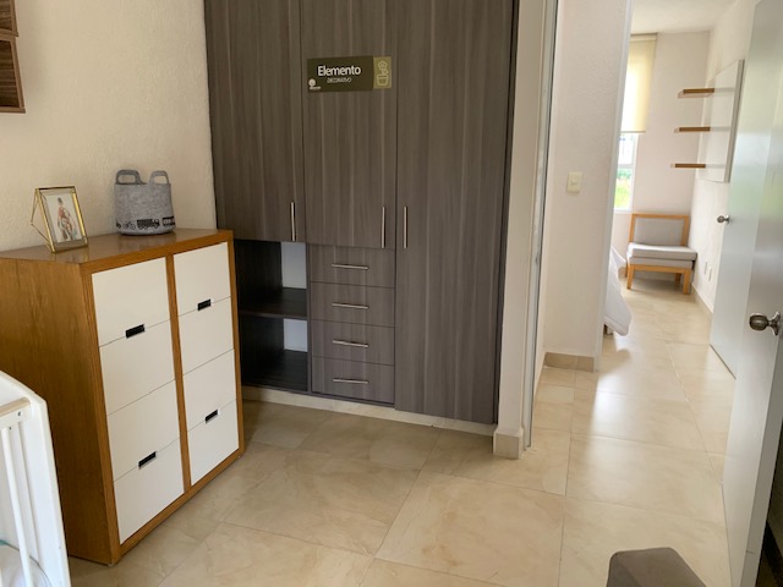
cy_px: 294
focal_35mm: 26
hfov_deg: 67.3
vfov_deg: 53.1
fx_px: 588
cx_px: 392
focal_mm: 4.25
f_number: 1.8
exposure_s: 1/121
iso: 80
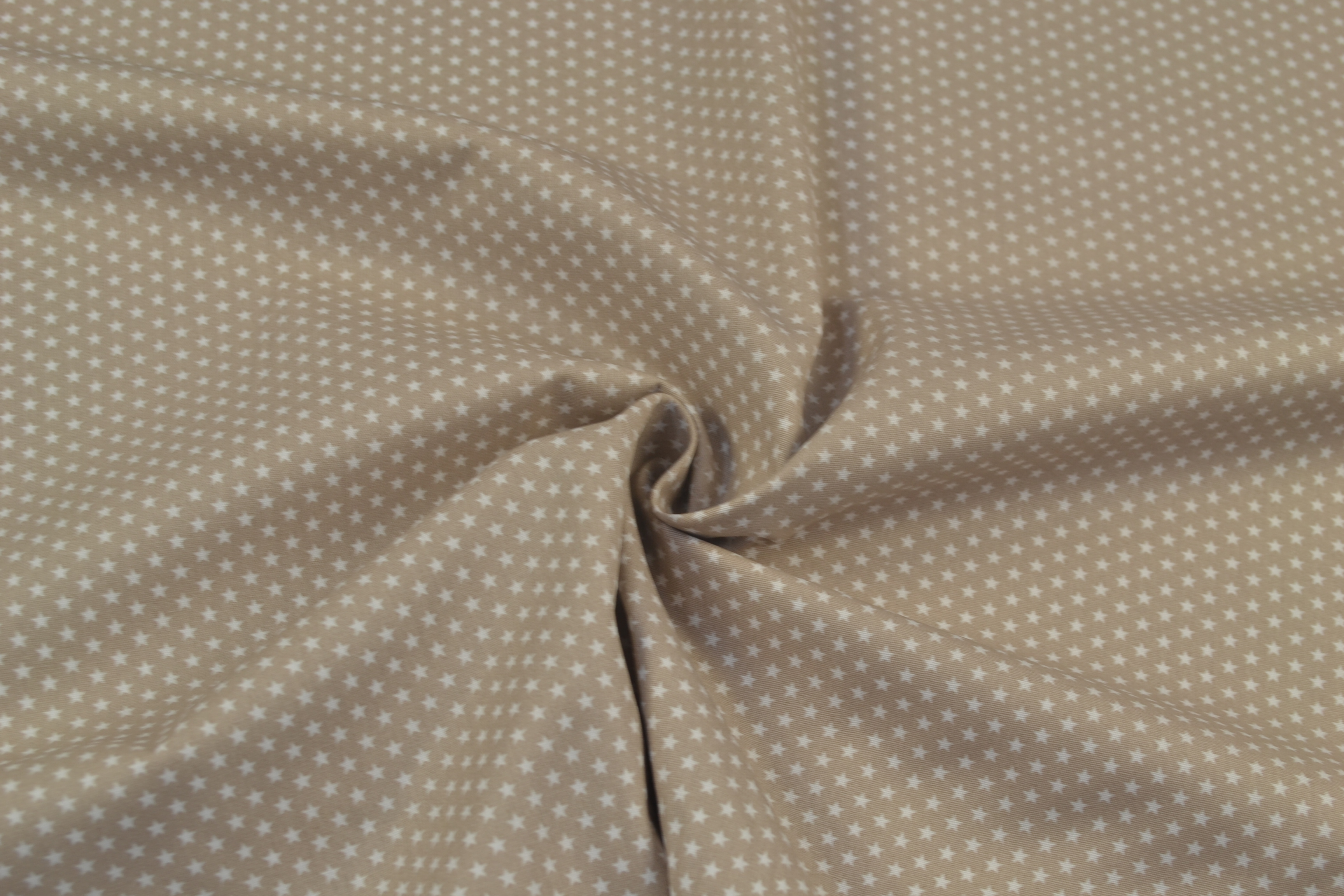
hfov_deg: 36.9
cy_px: 448
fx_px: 2016
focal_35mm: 54
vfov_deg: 25.1
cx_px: 672
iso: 100
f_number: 8
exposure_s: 1/15
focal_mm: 36
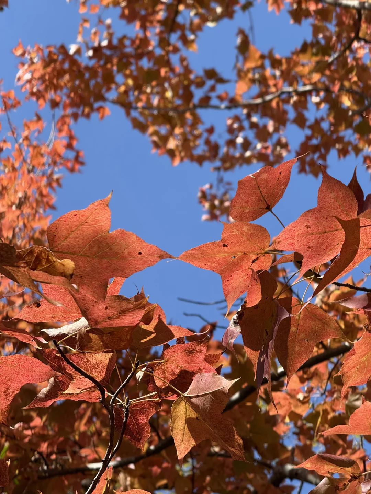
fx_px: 1715
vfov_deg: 16.4
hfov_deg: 12.3
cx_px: 186
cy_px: 247
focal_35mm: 120
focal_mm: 15.66
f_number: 2.8
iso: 50
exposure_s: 1/533
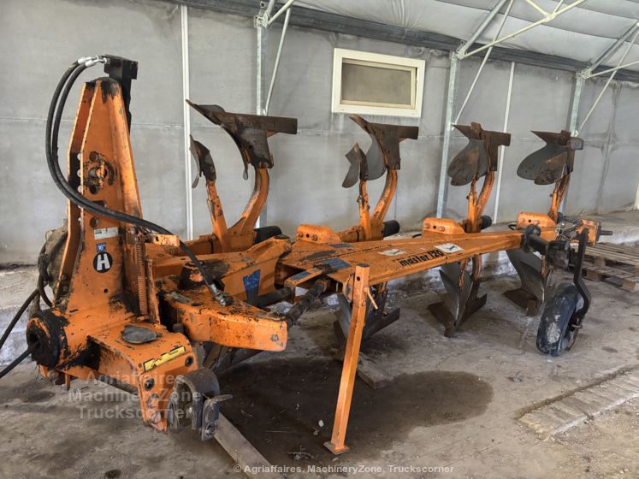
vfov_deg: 53.1
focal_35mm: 26
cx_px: 320
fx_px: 480
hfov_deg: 67.3
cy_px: 240
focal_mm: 5.96
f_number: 1.6
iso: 640
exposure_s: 1/40
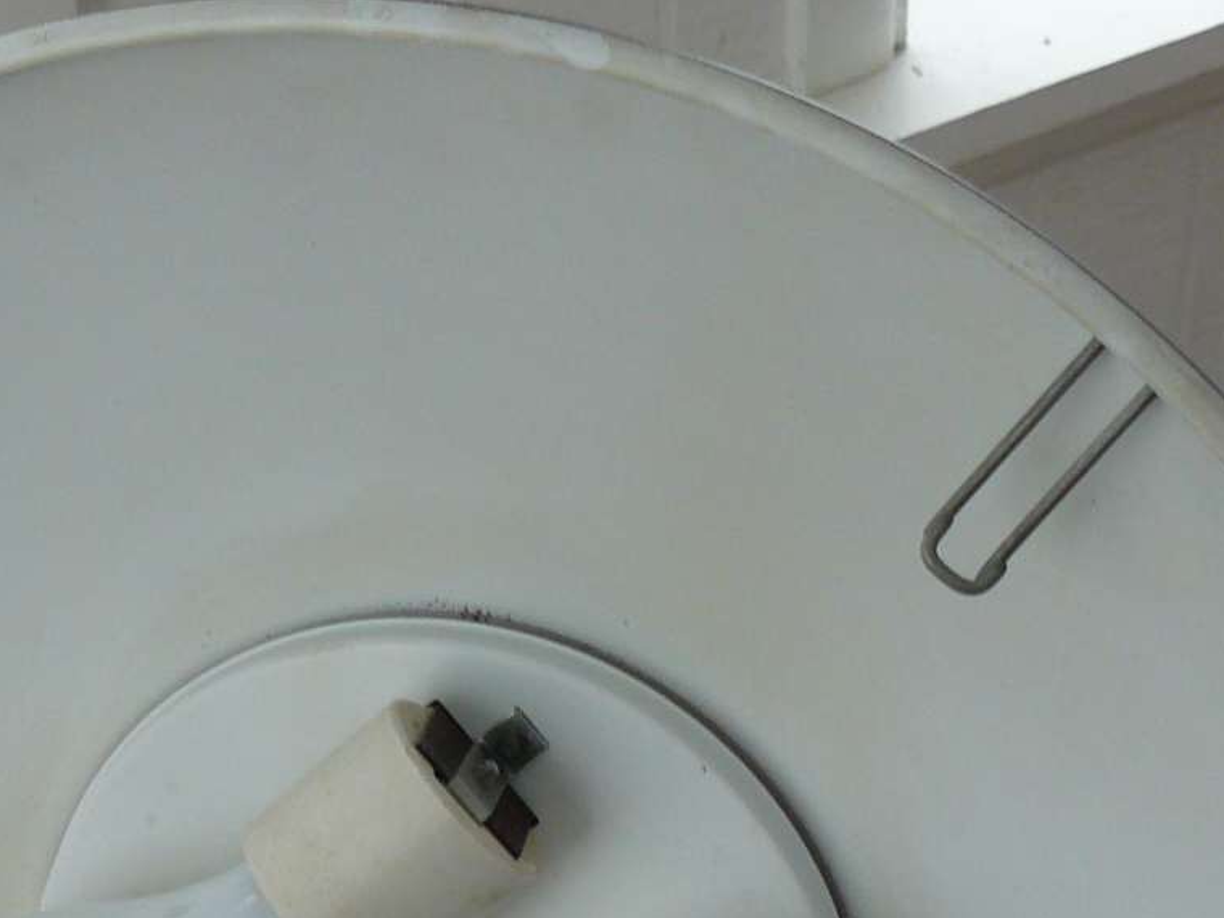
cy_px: 976
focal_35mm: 97
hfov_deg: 20.2
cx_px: 485
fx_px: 3430
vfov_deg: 14.9
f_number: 2.8
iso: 100
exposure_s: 1/60
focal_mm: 6
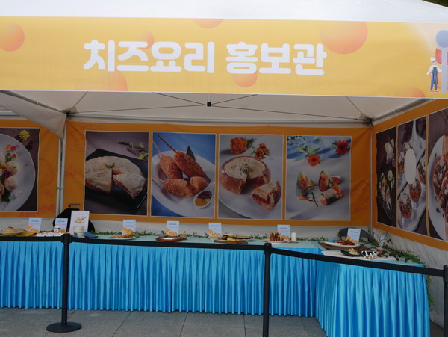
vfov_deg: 36.0
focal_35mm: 40
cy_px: 168
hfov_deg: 46.8
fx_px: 518
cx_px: 224
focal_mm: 20
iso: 200
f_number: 5
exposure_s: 1/125
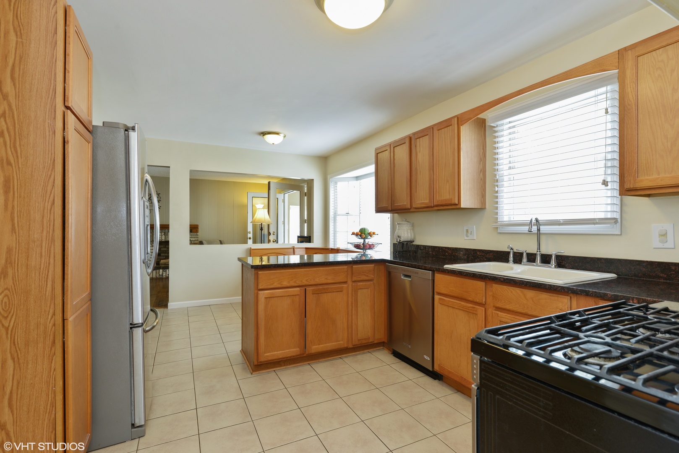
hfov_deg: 93.3
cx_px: 340
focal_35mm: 17
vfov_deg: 70.5
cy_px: 226
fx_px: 321
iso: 200
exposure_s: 1/6
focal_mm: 17
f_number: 8
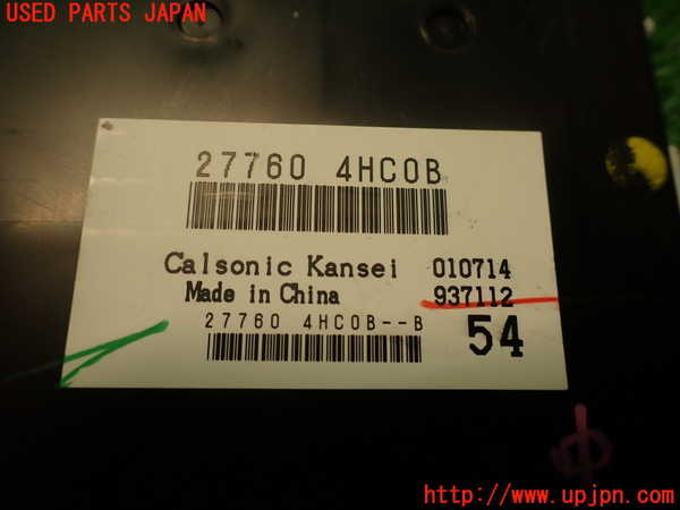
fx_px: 491
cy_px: 255
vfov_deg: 54.9
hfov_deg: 69.4
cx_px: 340
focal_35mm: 25
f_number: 2
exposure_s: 1/60
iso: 125
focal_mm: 4.5
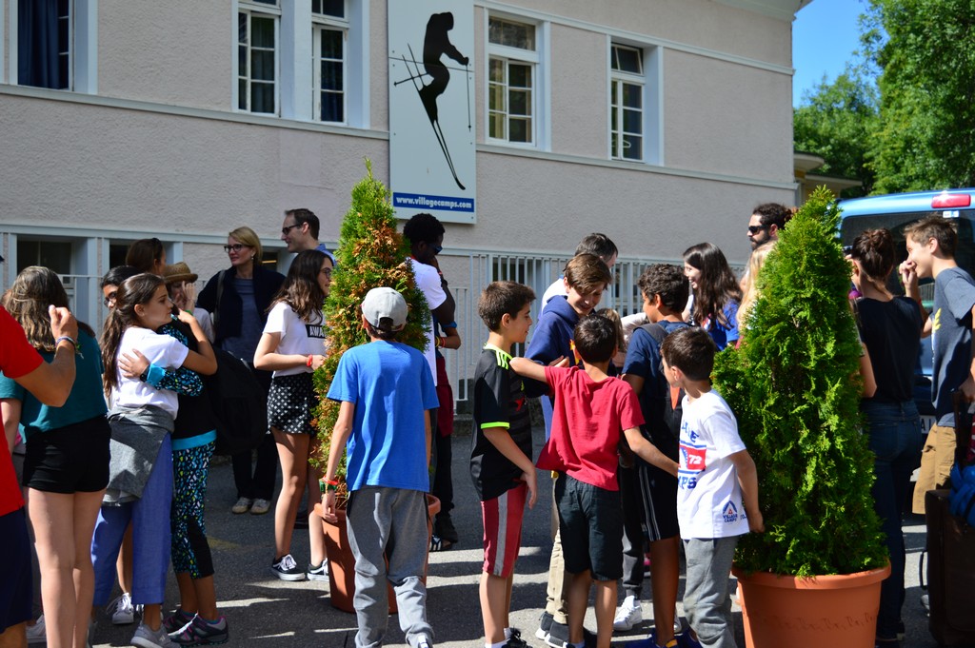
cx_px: 488
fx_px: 1421
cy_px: 324
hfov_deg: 37.9
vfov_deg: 25.7
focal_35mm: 52
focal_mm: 35
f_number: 4.5
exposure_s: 1/500
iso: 100
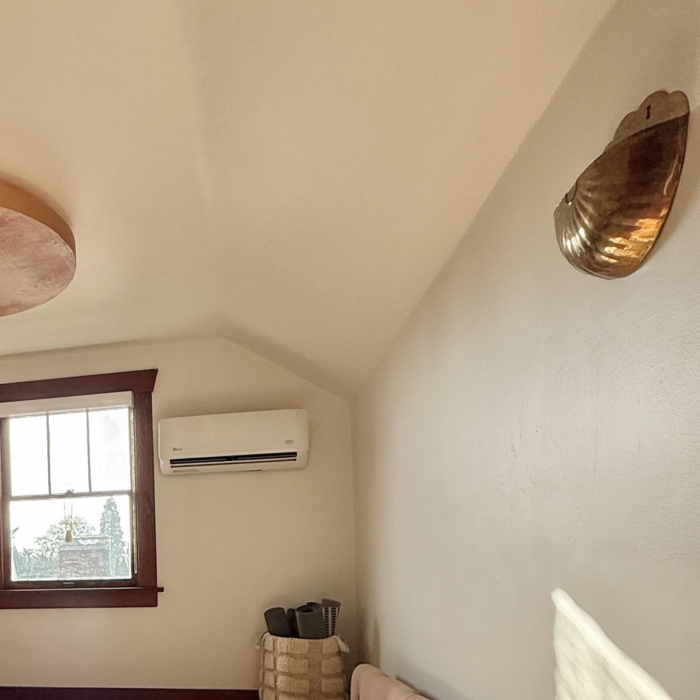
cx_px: 65
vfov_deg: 48.7
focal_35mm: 31
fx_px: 709
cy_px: 586
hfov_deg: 47.1
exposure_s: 1/638
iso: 64
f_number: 2.2
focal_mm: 2.22
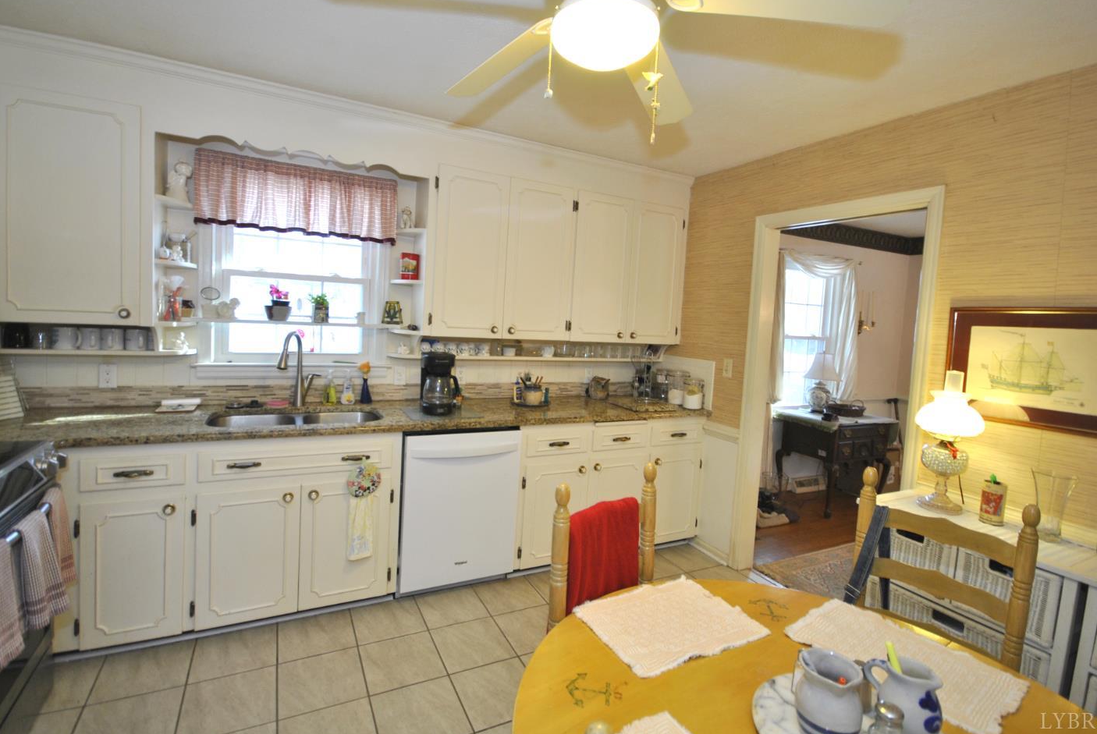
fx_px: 488
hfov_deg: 96.6
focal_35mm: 16
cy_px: 346
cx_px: 521
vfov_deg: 73.8
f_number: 4
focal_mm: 10
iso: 200
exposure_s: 1/30
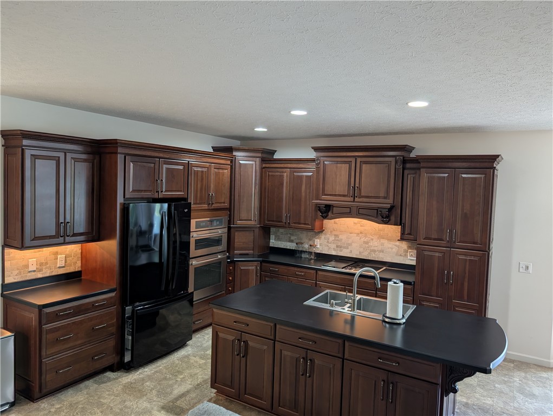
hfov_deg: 71.5
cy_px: 208
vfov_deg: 56.9
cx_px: 276
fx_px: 384
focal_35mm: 24
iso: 22
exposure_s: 1/22.2
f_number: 1.68
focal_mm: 6.9
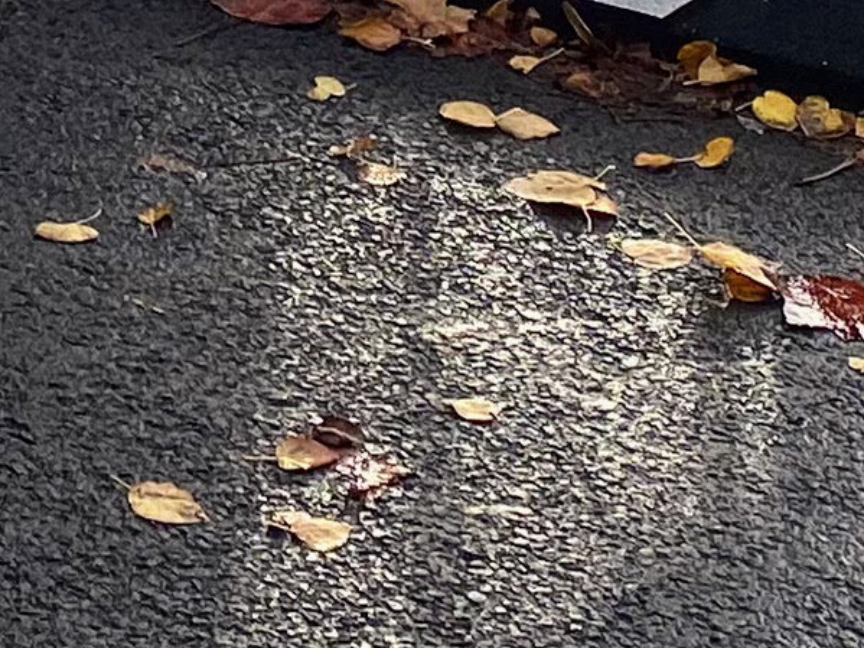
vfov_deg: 7.5
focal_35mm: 175
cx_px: -672
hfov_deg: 10.6
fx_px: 4367
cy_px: -1245
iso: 32
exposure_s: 1/858
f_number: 1.8
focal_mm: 4.25
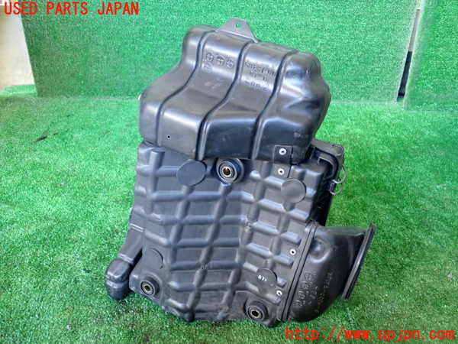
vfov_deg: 46.8
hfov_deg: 60.0
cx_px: 229
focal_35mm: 30
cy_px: 172
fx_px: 397
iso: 250
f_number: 2.3
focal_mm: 5.4
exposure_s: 1/30
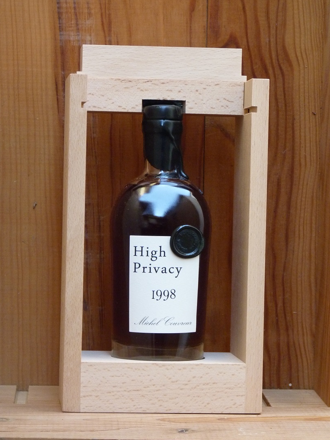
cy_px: 203
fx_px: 1894
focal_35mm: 149
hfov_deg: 10.0
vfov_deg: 13.3
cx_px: 160
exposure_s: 1/40
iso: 400
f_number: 3.6
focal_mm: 23.7
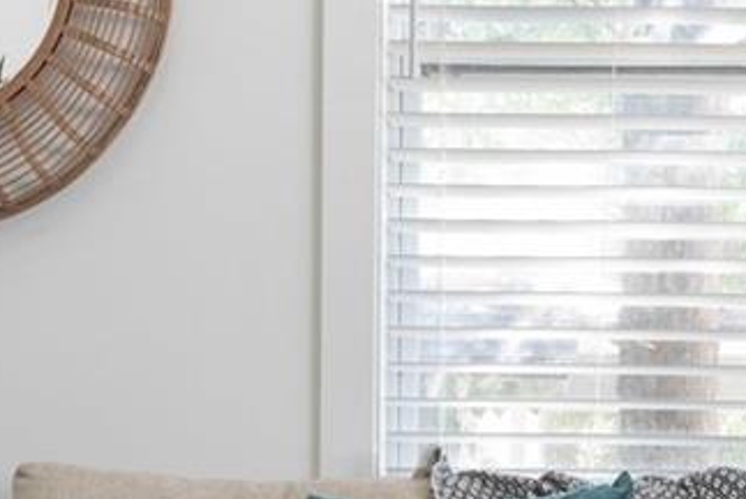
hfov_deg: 25.2
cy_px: 438
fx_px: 1576
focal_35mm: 76
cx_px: 760
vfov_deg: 17.7
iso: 1000
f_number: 9
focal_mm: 24
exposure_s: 1/15
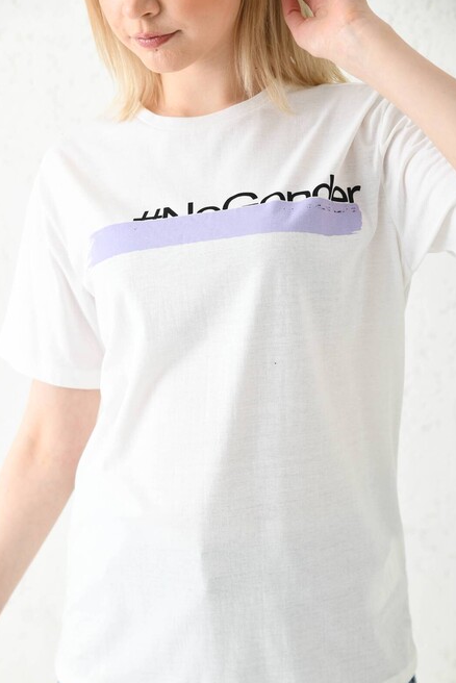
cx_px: 223
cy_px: 382
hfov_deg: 17.1
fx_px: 1518
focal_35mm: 80
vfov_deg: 25.3
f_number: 5.6
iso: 100
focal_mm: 70
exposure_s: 1/160
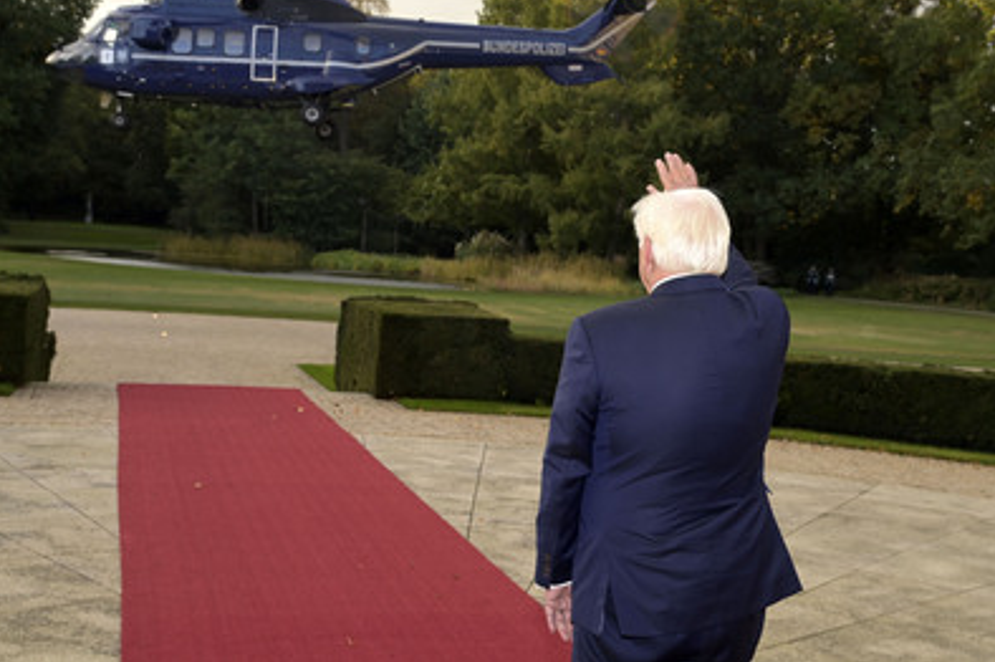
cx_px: 499
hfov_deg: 36.3
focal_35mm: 55
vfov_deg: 24.6
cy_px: 286
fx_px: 1519
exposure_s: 1/250
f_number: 6.3
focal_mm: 48
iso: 1000
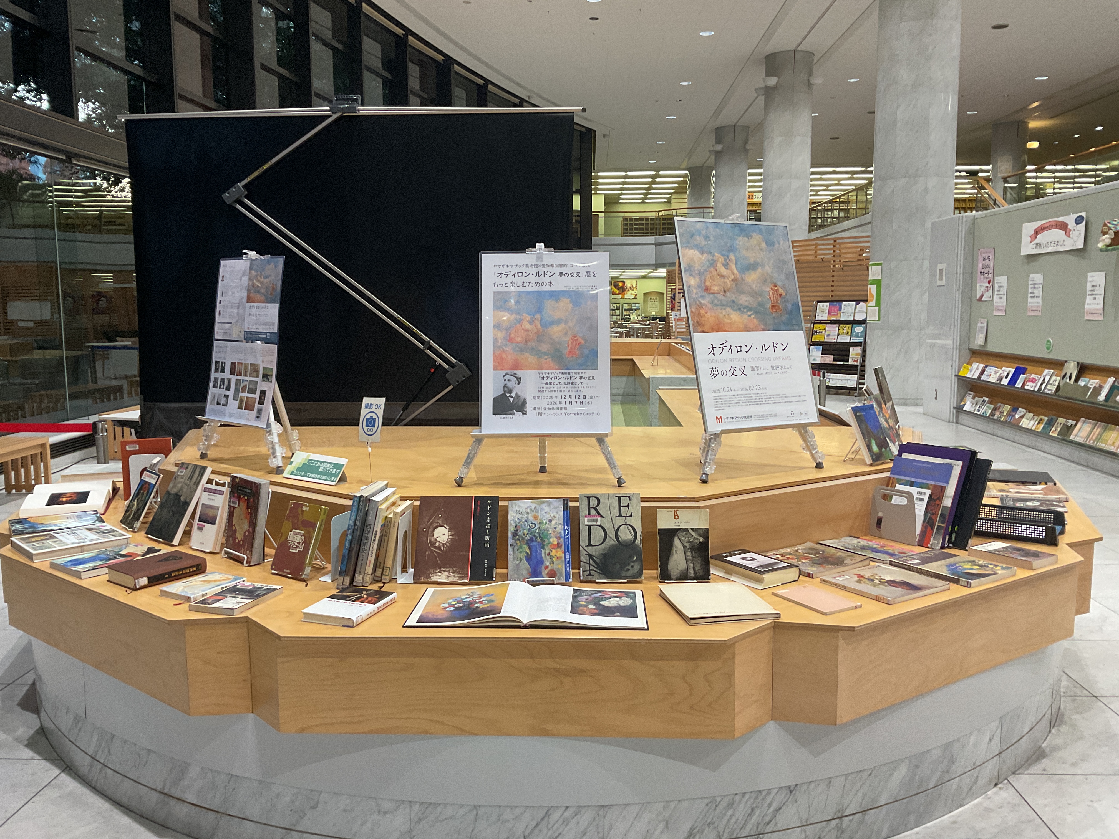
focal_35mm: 29
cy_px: 420
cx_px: 560
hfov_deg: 61.7
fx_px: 937
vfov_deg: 48.2
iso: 125
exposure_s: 1/60
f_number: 1.8
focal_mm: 3
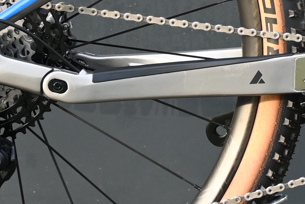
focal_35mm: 225
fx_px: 1906
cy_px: -70
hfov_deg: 8.9
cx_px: 469
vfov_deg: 6.1
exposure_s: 1/80
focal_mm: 28
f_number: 4.5
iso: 125
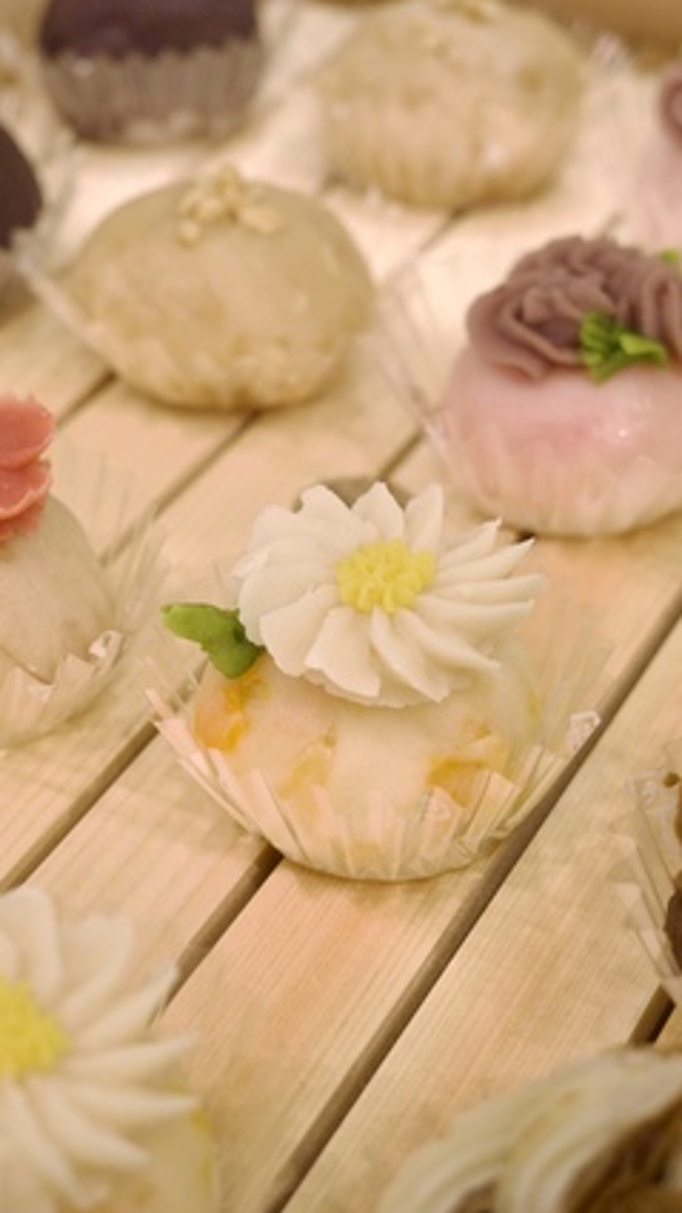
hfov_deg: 18.8
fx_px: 2058
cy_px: 606
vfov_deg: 32.8
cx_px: 283
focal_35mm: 64
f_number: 3.5
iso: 640
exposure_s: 1/40
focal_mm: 26
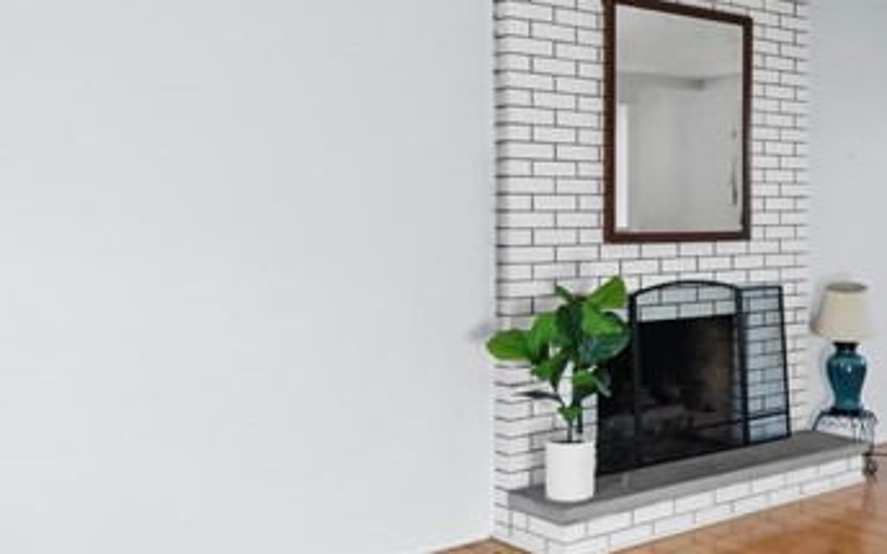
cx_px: 672
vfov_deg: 28.6
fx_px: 1088
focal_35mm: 45
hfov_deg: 42.9
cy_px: 250
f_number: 11
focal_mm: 14
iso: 50
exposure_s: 1/2.5
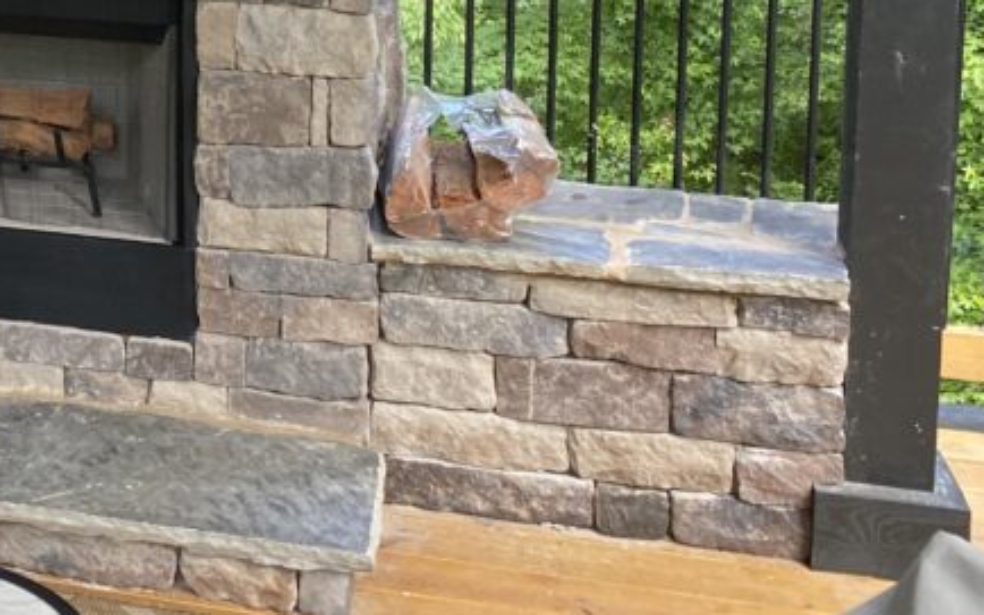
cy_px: -166
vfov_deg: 18.7
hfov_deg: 28.9
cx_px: -61
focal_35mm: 65
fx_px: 1743
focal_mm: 4.25
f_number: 1.8
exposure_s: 1/105
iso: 125
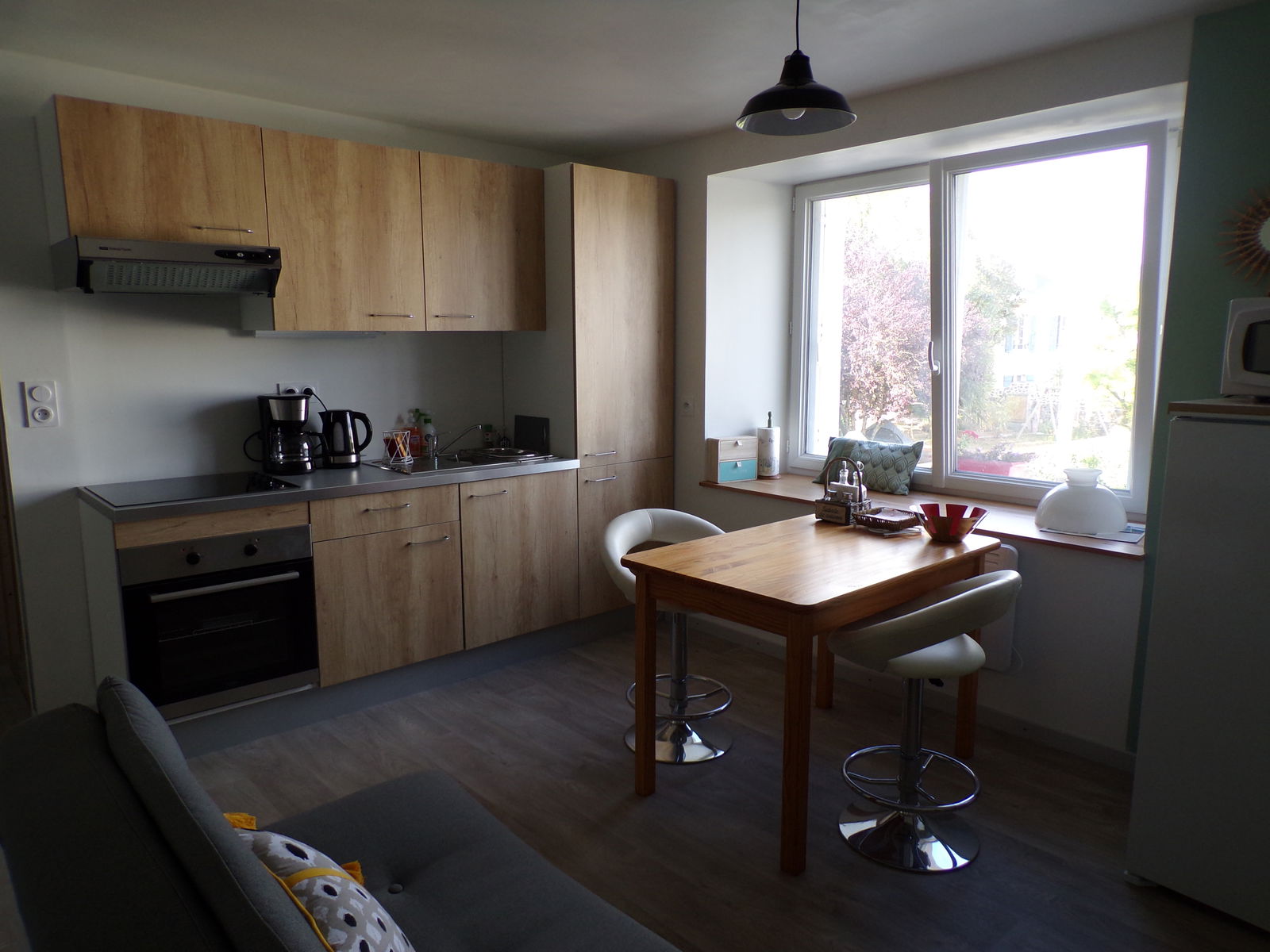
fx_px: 881
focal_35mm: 24
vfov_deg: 56.8
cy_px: 476
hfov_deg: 71.6
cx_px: 635
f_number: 3
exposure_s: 1/70
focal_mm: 4.3
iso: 100
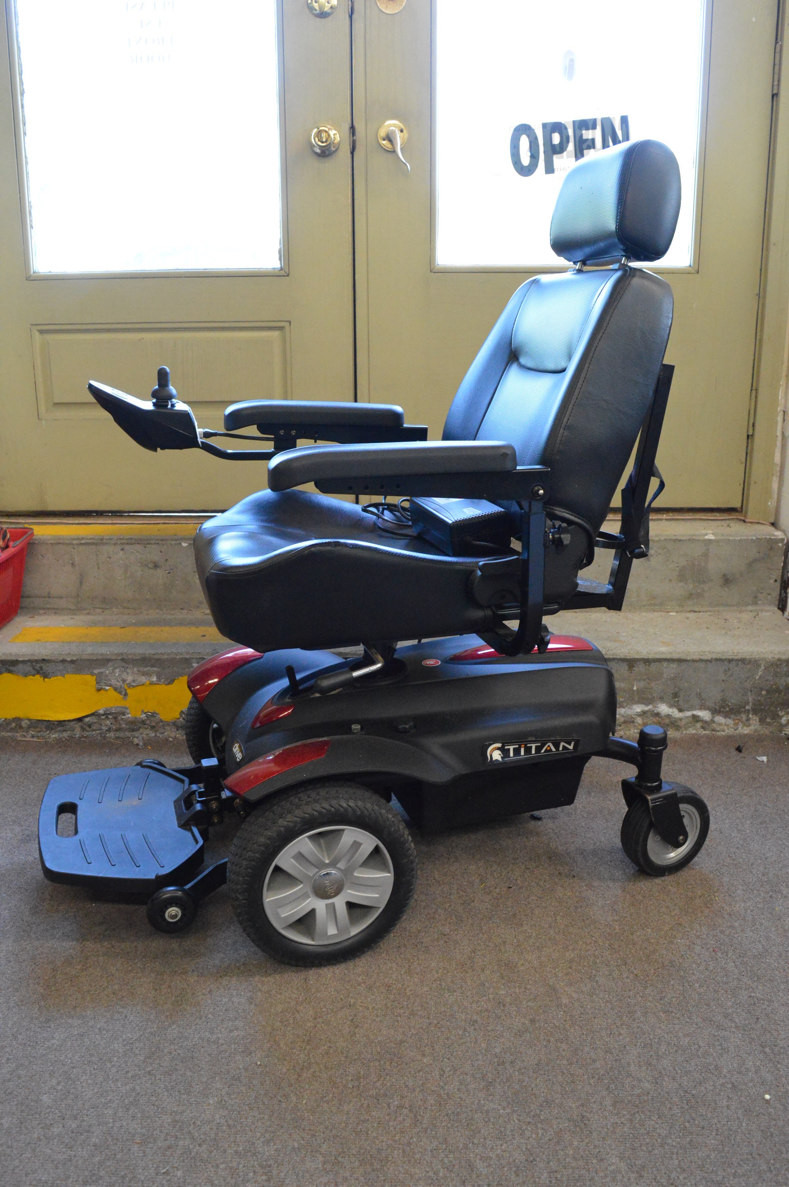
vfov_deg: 62.0
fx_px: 988
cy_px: 594
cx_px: 394
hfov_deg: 43.5
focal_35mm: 30
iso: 3200
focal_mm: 20
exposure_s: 1/60
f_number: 5.6
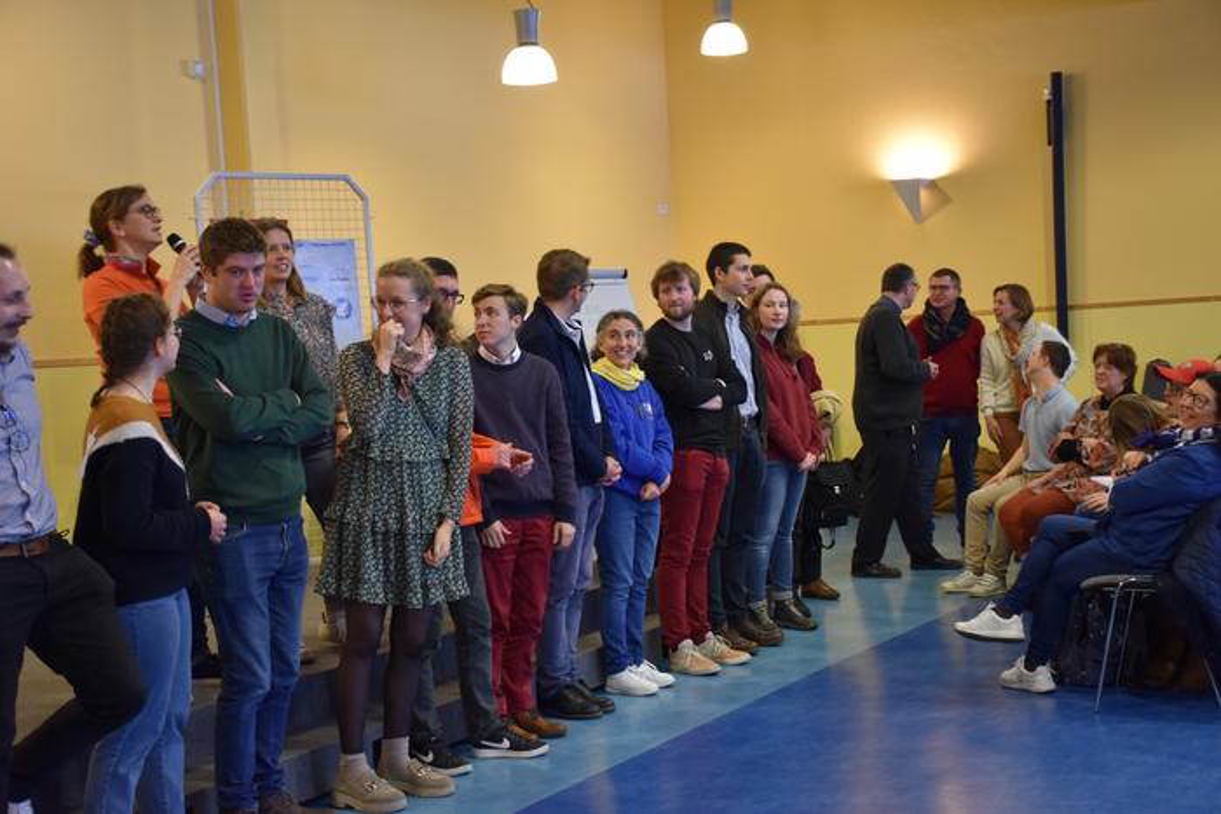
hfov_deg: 35.0
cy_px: 407
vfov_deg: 23.8
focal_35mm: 57
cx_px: 610
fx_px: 1934
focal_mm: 38
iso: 900
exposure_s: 1/60
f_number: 4.2
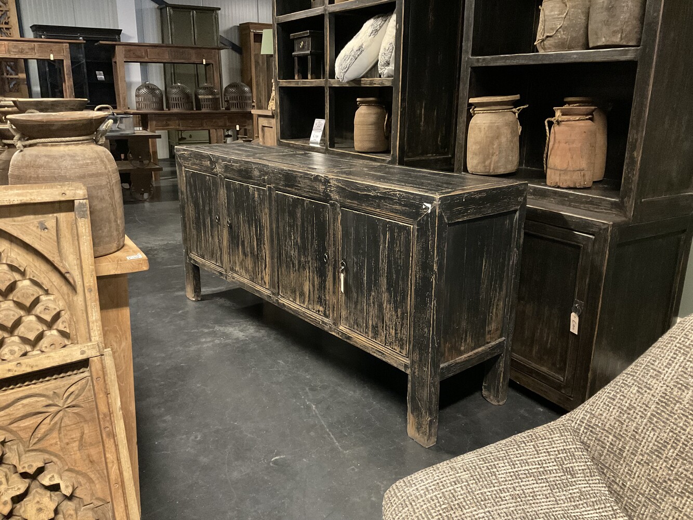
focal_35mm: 29
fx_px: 581
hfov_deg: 61.7
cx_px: 346
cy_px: 260
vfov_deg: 48.2
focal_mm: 3
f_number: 1.8
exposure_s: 1/20
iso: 500
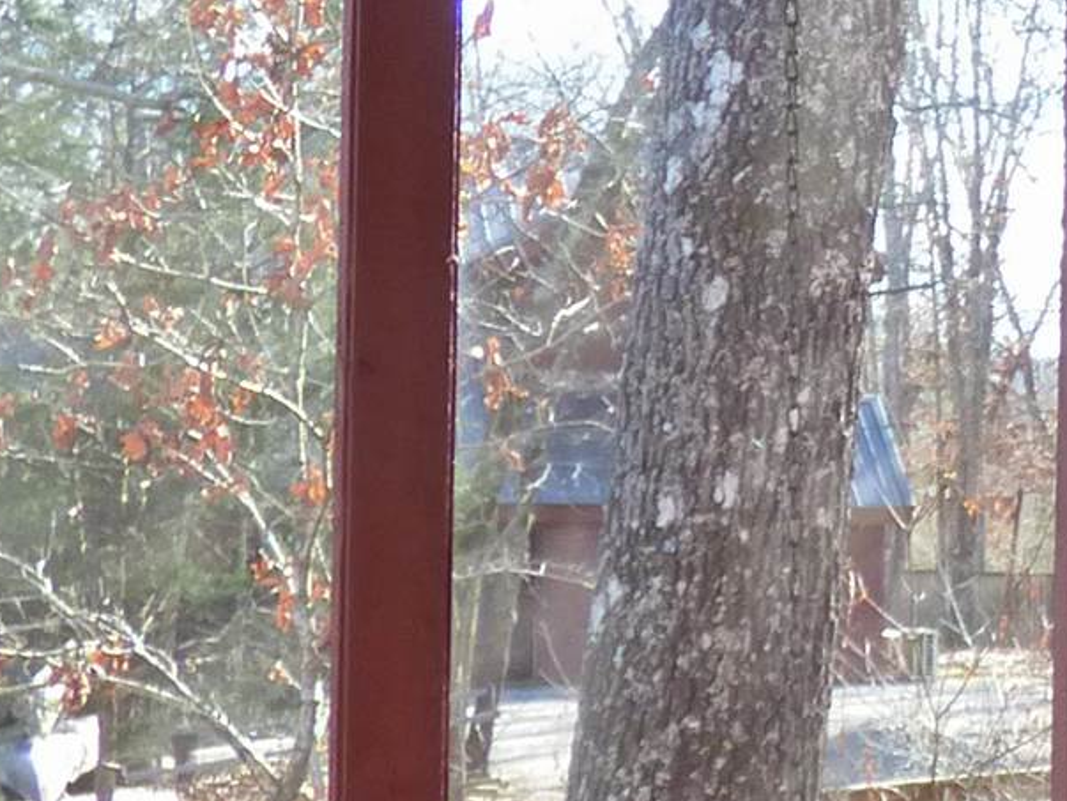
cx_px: 1559
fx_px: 3454
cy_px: 477
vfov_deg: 13.2
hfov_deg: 16.2
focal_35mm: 112
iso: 200
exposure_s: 1/160
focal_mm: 3.88
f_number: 2.9
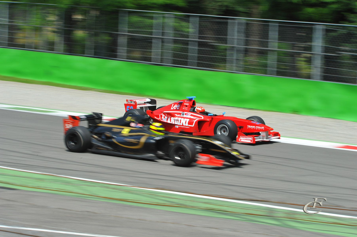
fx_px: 1387
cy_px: 118
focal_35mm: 140
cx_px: 178
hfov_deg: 14.7
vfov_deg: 9.8
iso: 200
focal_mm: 140
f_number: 16
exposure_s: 1/100
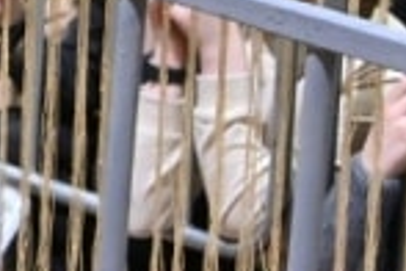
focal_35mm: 251
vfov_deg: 5.3
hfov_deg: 7.4
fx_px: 2831
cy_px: -382
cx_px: -760
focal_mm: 24
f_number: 4
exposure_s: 1/160
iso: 800
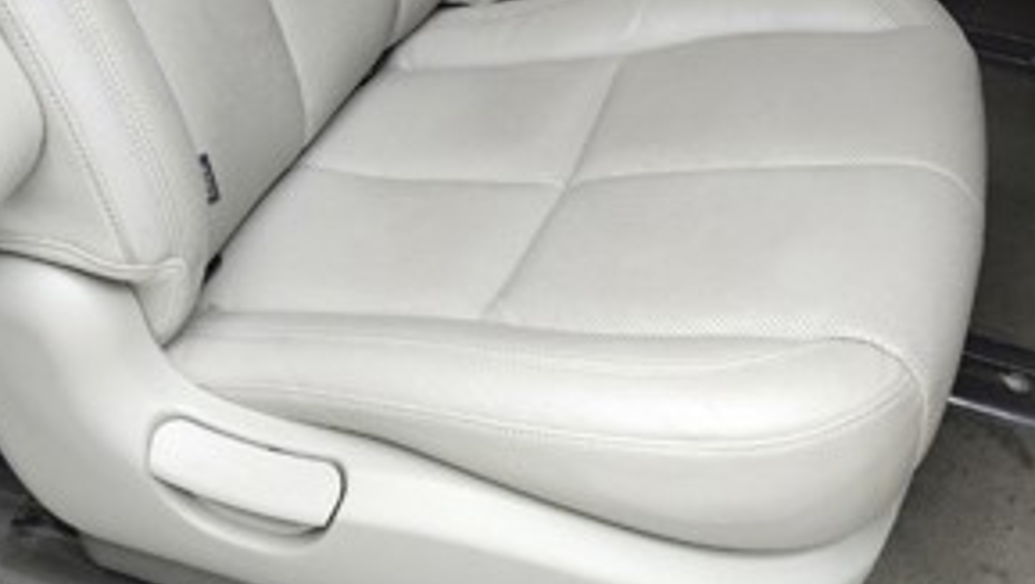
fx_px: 1428
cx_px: 598
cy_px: -168
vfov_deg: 21.1
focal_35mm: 52
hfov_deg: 39.7
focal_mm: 5.4
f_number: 1.8
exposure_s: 1/120
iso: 200
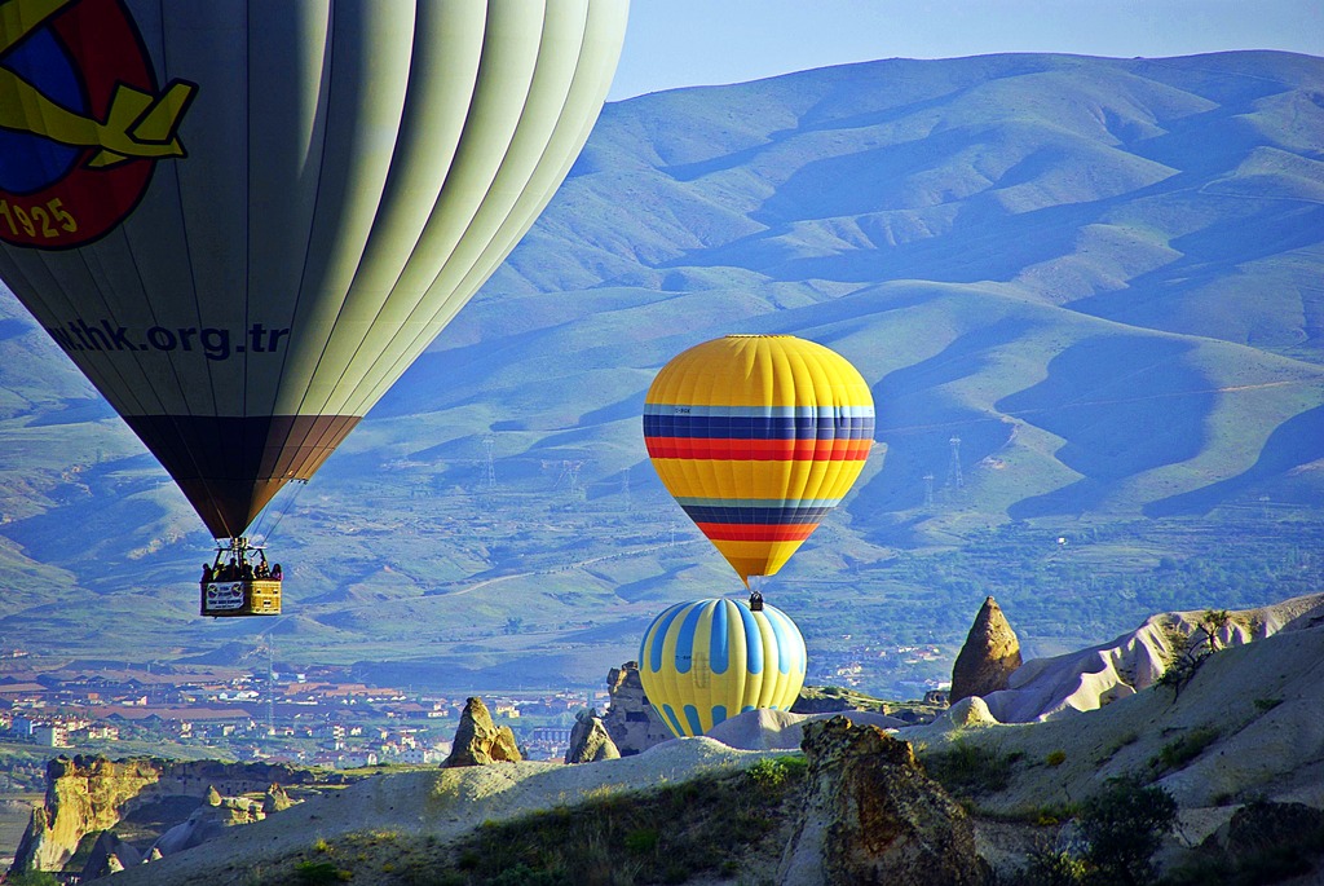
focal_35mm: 375
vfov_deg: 3.7
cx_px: 662
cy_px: 443
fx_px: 13805
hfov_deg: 5.5
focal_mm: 250
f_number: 6.3
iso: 100
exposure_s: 1/160
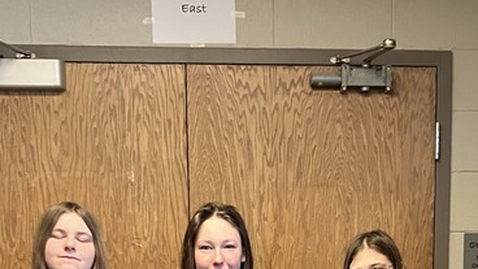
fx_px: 1052
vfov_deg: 13.1
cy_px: 496
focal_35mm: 83
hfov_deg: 25.5
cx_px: 300
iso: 160
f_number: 1.8
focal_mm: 3.99
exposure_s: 1/60
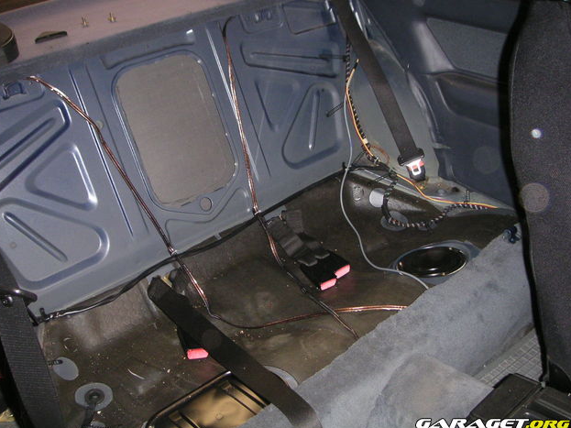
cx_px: 280
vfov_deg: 37.7
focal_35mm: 38
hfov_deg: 49.0
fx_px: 627
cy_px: 213
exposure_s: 1/45
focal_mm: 5.7
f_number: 2.8
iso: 160
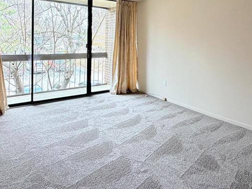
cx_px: 143
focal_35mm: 29
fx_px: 211
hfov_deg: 61.4
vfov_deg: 46.4
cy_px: 46
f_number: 2.2
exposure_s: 1/121
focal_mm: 2.22
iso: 250
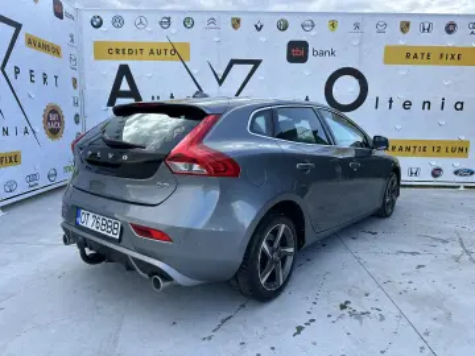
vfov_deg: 56.8
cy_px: 178
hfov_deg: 71.6
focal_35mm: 24
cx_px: 238
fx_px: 329
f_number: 1.78
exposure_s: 1/1119
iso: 80
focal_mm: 6.86
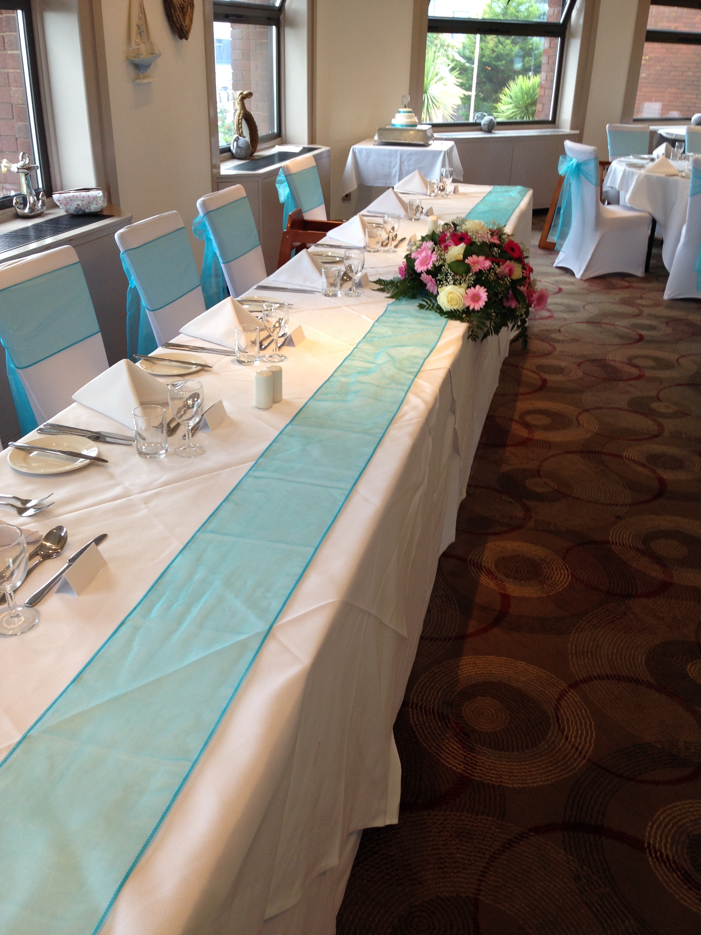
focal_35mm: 33
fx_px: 891
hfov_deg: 42.9
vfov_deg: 55.4
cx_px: 350
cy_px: 468
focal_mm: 4.12
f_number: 2.4
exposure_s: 1/20
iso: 50
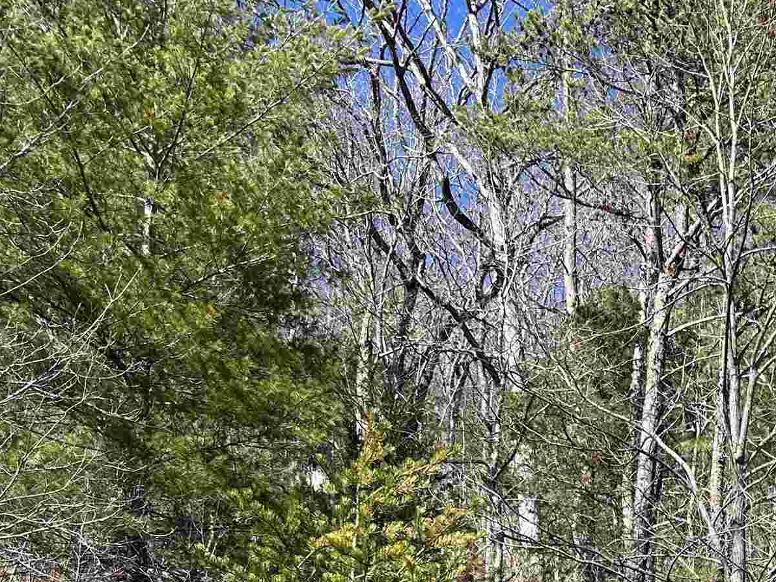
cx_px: 696
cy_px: 714
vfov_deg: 20.4
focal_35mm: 67
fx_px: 1502
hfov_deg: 27.9
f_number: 1.5
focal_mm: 5.7
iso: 50
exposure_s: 1/1431
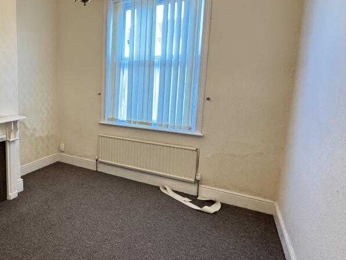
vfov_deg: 56.5
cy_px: 106
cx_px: 56
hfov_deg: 63.6
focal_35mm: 24
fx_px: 240
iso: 500
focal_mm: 2.22
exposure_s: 1/60
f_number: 2.2
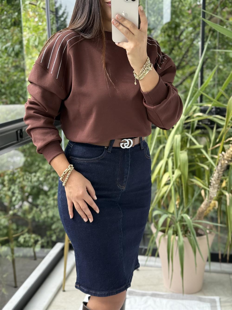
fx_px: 429
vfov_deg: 39.7
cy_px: 155
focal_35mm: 48
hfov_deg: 30.3
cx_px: 116
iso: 100
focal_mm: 6.76
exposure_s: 1/306
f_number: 1.78
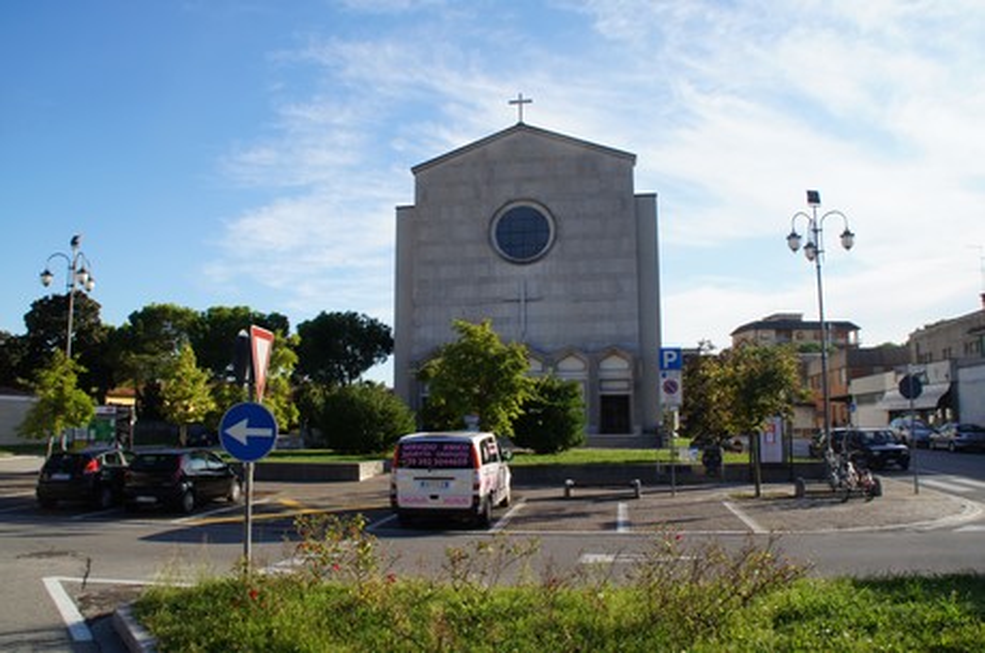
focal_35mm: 27
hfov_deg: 67.5
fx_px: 737
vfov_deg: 47.8
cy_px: 326
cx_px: 492
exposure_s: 1/80
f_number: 11
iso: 100
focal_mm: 18
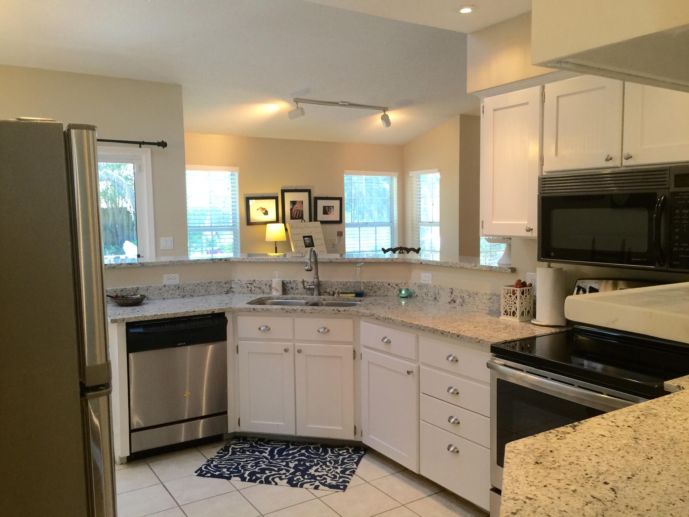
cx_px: 344
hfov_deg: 61.7
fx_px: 577
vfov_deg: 48.2
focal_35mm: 29
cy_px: 258
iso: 40
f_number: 2.2
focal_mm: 4.15
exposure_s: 1/15
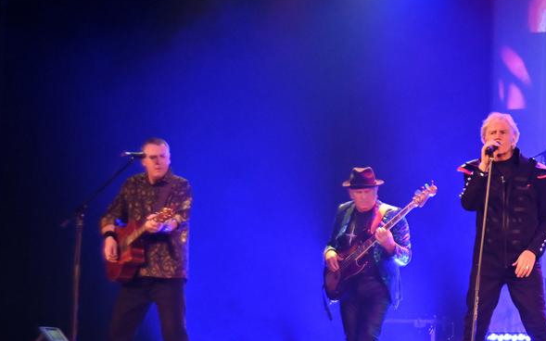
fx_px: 1964
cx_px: 499
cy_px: 270
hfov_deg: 15.6
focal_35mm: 132
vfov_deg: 9.9
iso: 6400
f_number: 5.6
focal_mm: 70
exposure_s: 1/160
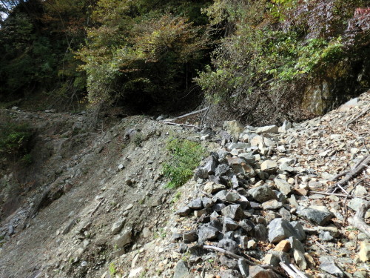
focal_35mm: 28
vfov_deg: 49.7
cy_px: 139
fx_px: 299
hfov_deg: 63.4
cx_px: 185
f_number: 3
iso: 100
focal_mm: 5
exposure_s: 1/640
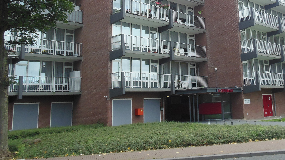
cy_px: 37
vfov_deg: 27.9
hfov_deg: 46.9
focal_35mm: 42
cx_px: 207
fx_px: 317
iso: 160
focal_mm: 4.5
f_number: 3.2
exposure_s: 1/250
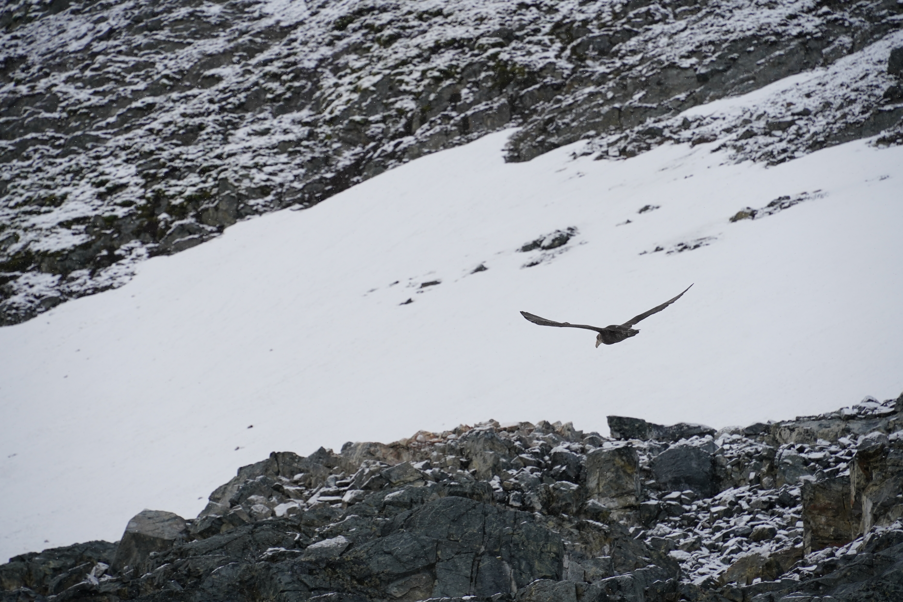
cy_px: 301
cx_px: 452
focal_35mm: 200
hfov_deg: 10.3
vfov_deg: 6.9
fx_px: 5016
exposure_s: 1/1600
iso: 1000
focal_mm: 200
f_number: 6.3
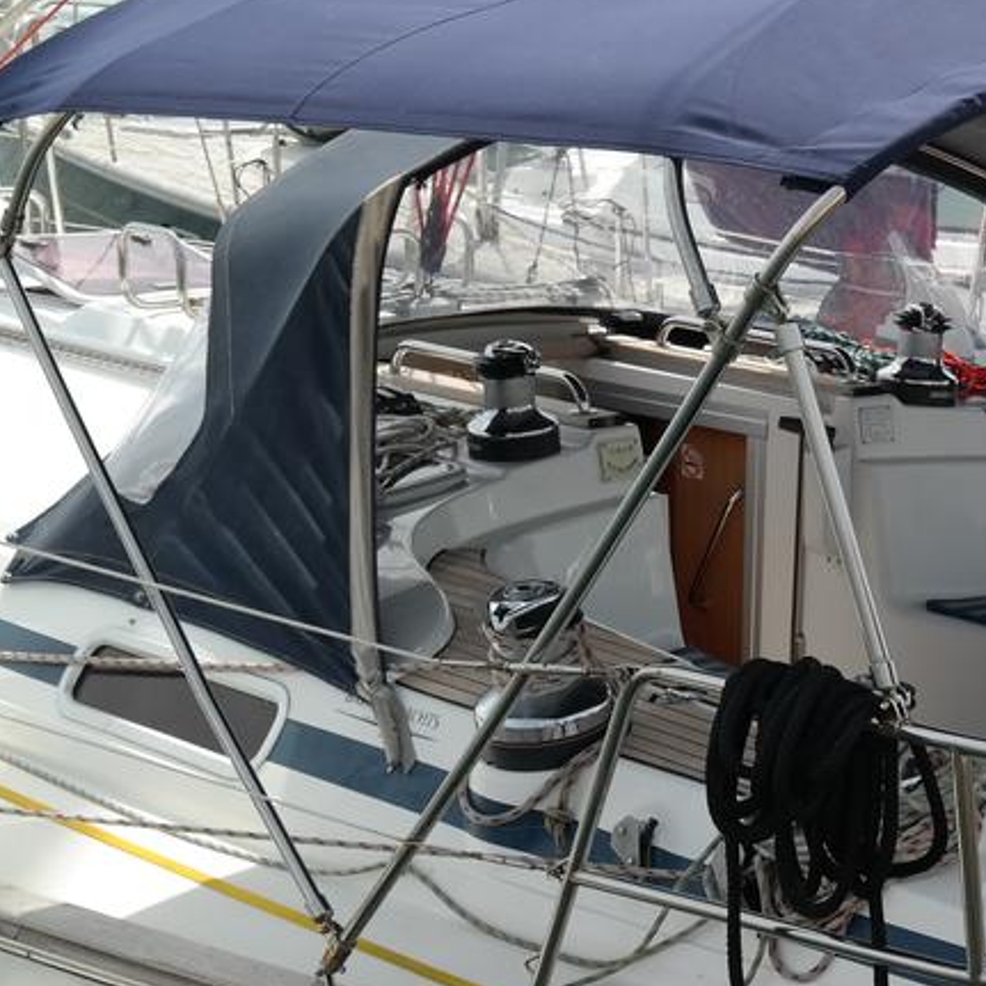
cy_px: 742
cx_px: 1055
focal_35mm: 96
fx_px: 3094
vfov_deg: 18.0
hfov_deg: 17.6
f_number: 6.3
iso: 100
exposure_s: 1/250
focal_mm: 25
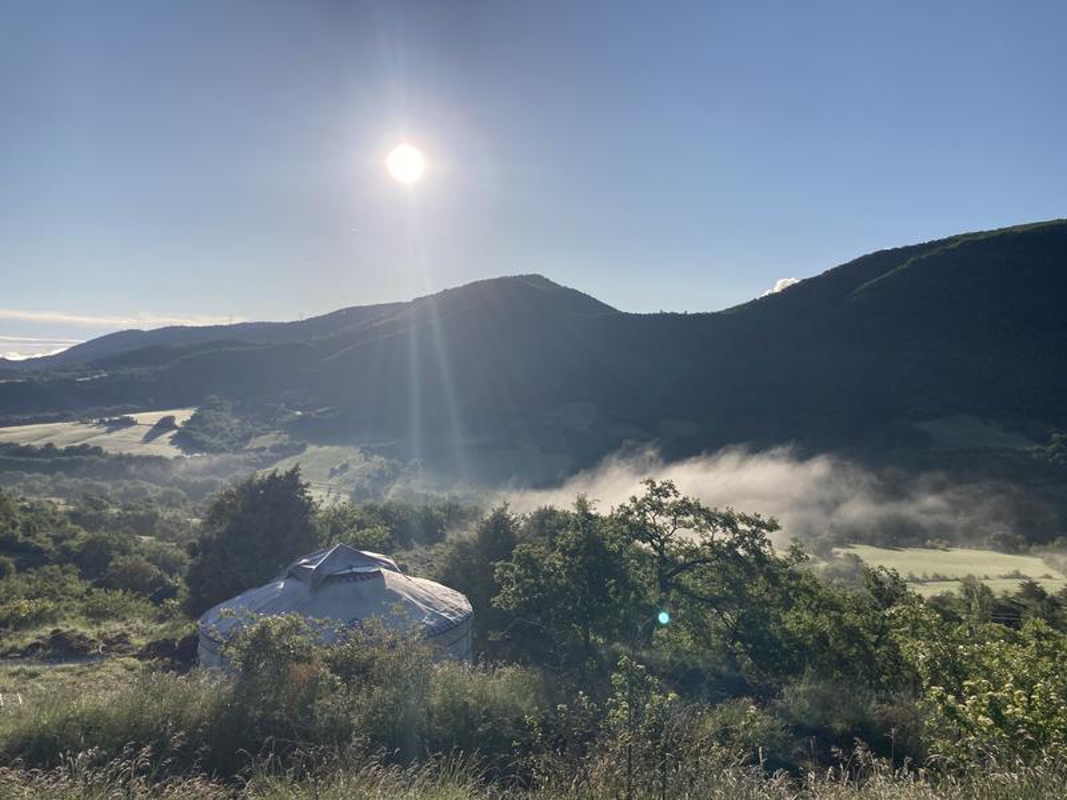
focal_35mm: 28
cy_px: 400
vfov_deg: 49.7
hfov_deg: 63.4
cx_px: 534
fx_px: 863
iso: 25
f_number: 1.8
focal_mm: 3.99
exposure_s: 1/4878
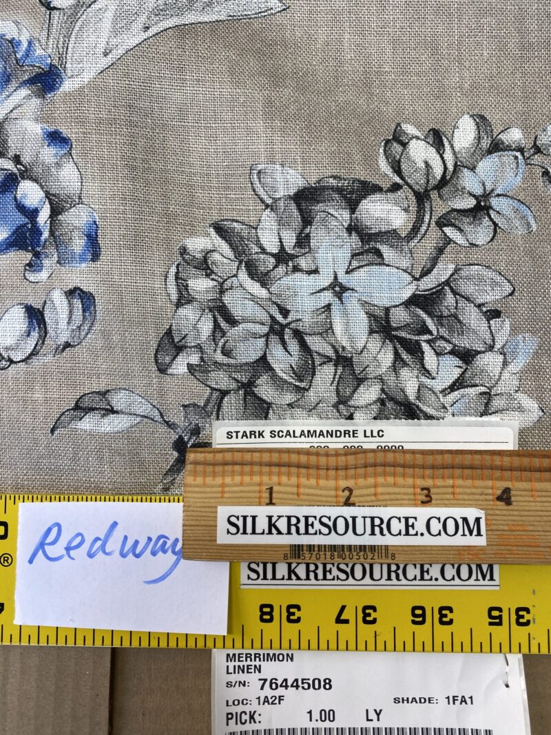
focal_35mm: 26
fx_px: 552
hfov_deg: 53.1
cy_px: 368
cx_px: 276
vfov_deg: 67.3
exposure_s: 1/120
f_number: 1.8
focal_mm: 4.25
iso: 40
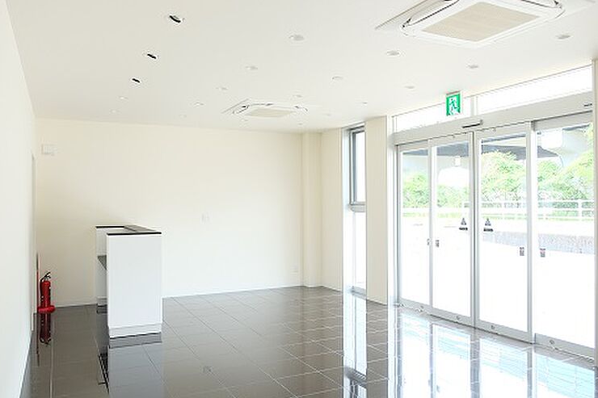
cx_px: 290
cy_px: 205
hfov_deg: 65.5
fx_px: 465
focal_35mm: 28
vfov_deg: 46.4
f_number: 2.8
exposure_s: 1/100
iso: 400
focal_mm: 18
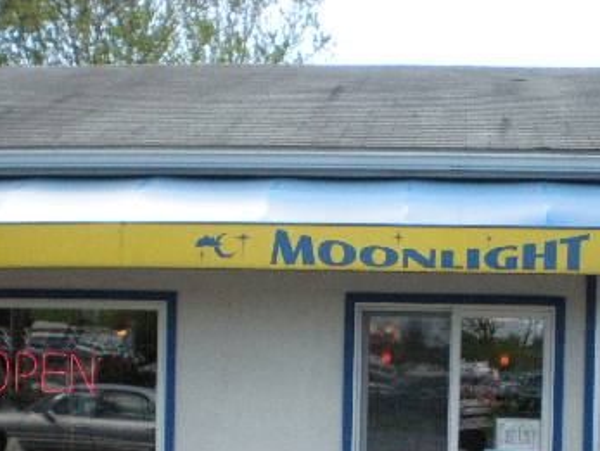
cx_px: 380
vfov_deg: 20.6
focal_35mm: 70
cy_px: 413
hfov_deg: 27.6
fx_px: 1215
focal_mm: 6.3
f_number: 4.6
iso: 400
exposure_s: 1/1000
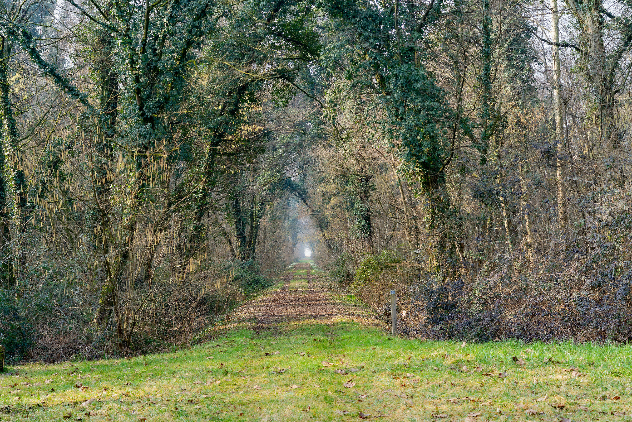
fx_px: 1001
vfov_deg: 23.8
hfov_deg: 35.1
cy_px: 211
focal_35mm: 57
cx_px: 316
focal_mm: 57
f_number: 4.5
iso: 100
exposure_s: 1/80
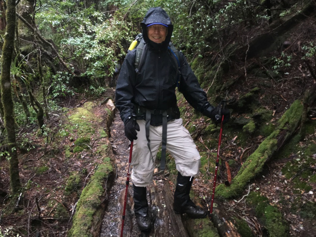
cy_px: 118
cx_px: 158
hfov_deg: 61.7
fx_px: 265
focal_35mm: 29
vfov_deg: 48.2
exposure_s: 1/17
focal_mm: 4.15
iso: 125
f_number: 2.2
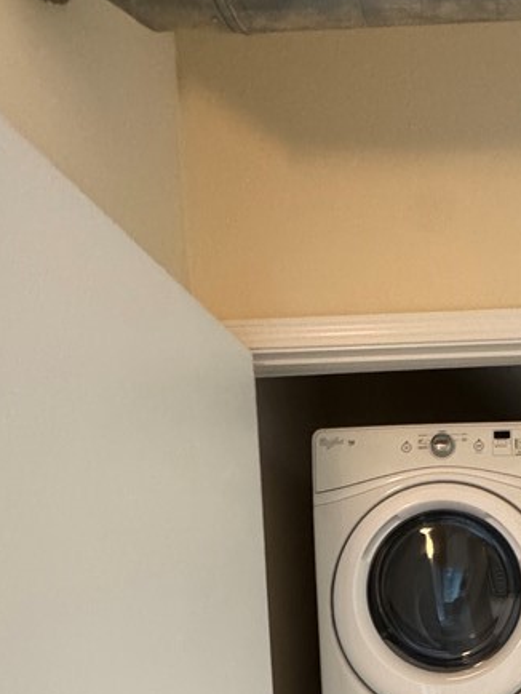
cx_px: 481
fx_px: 662
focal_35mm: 33
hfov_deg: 39.5
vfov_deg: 44.1
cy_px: 742
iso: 800
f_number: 2.2
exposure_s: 1/60
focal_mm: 2.22
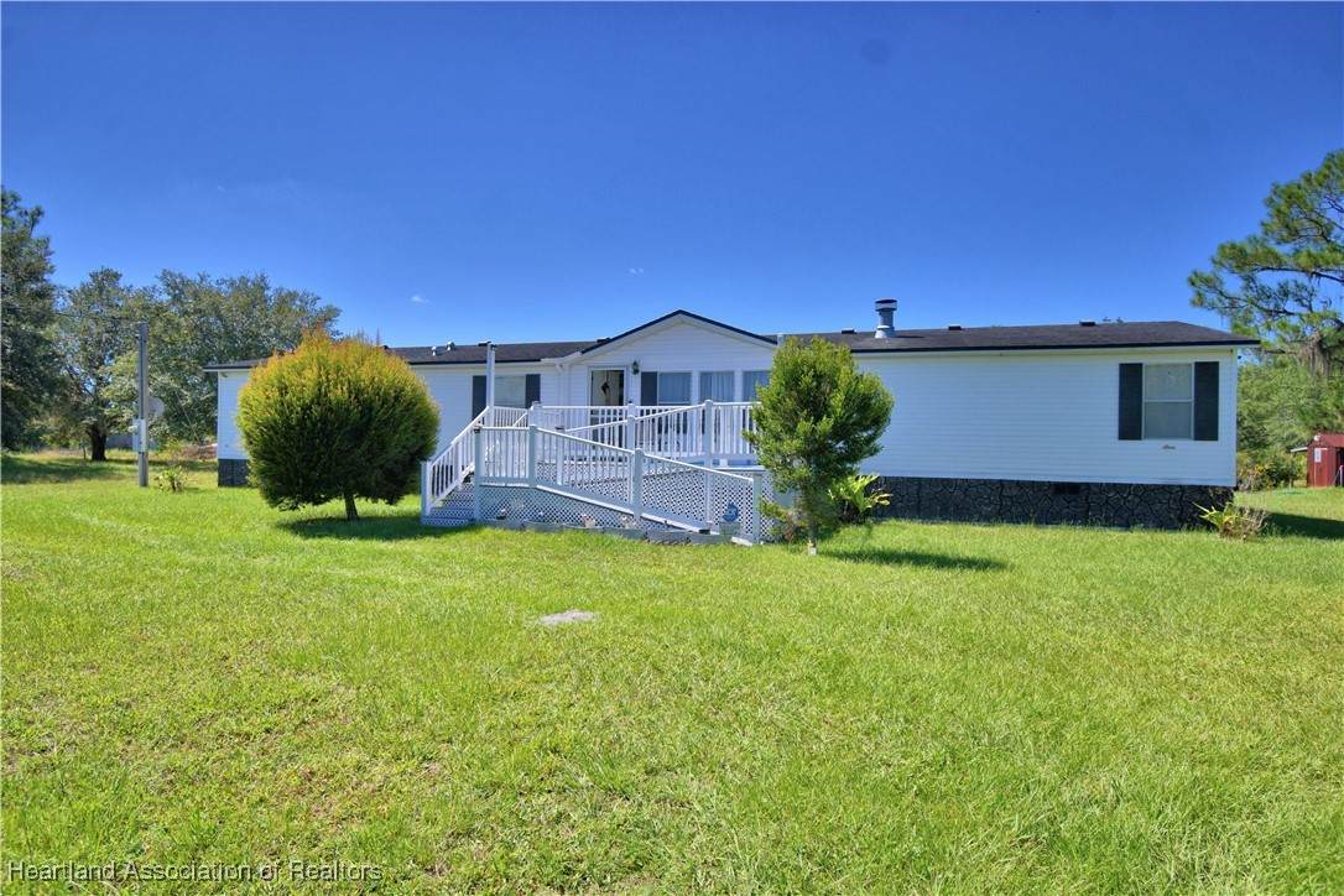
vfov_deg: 59.5
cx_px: 672
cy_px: 448
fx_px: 784
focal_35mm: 21
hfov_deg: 81.2
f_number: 5
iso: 100
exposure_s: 1/1250
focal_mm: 14
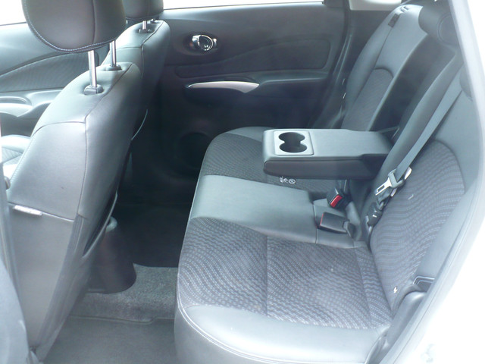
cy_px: 182
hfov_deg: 50.1
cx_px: 242
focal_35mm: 37
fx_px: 518
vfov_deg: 38.7
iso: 200
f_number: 2.8
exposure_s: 1/8
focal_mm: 6.1
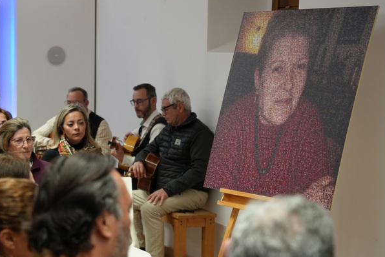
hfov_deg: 20.8
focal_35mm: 98
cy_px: 134
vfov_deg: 14.0
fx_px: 1048
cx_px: 157
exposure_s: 1/160
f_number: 4
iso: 1250
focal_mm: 73
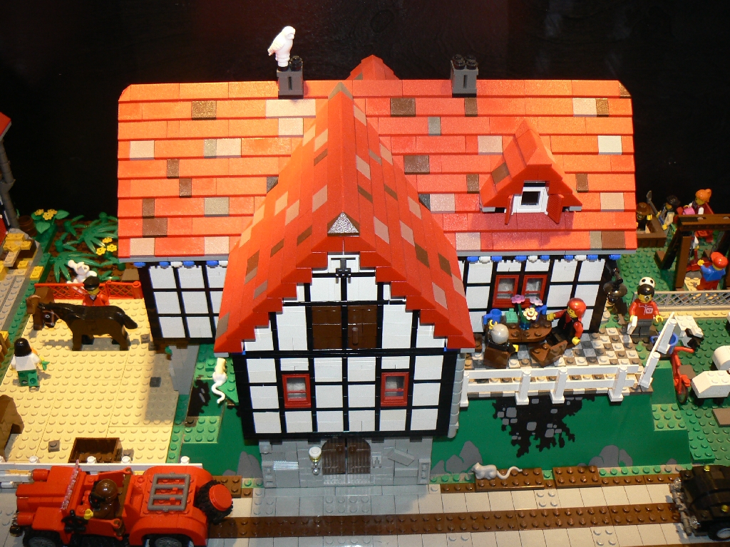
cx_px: 365
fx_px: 759
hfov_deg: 51.4
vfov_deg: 39.7
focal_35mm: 36
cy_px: 274
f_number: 2.8
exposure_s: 1/30
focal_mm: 6
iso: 100
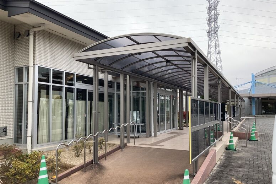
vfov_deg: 43.6
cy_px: 99
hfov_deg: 61.9
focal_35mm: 30
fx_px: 230
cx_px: 137
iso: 20
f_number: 1.8
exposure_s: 1/300
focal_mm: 3.99
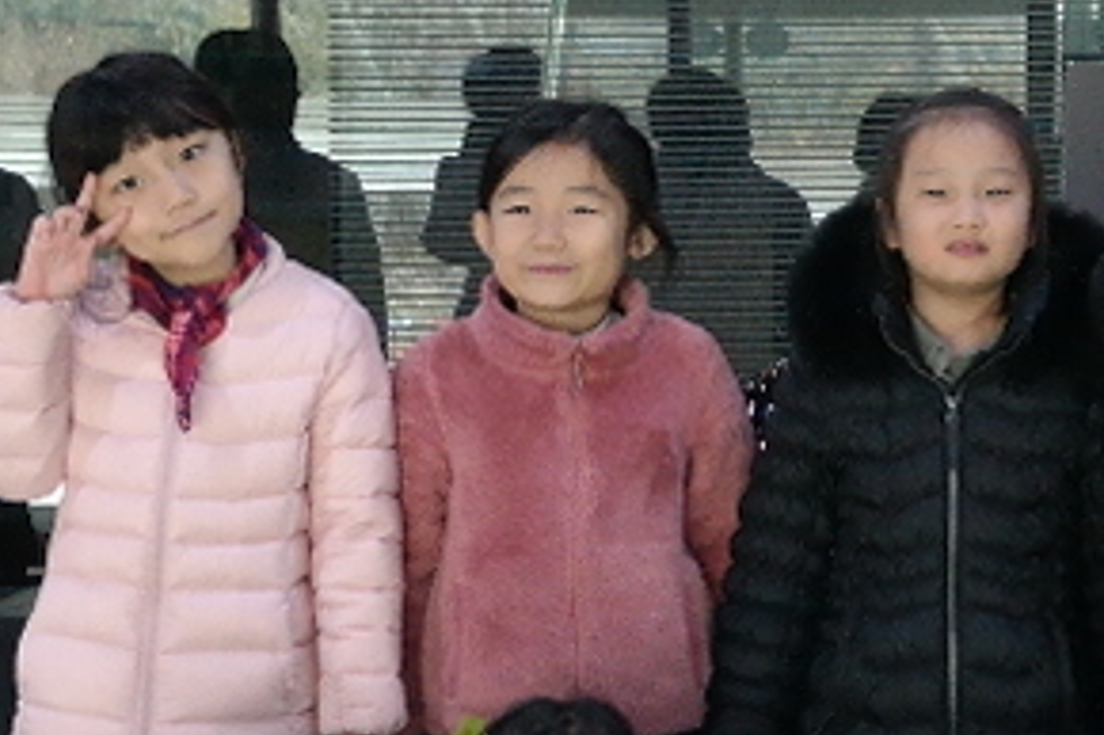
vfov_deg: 7.6
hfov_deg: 11.1
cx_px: 1618
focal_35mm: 179
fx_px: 5486
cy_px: 129
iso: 800
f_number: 3.5
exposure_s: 1/40
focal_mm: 20
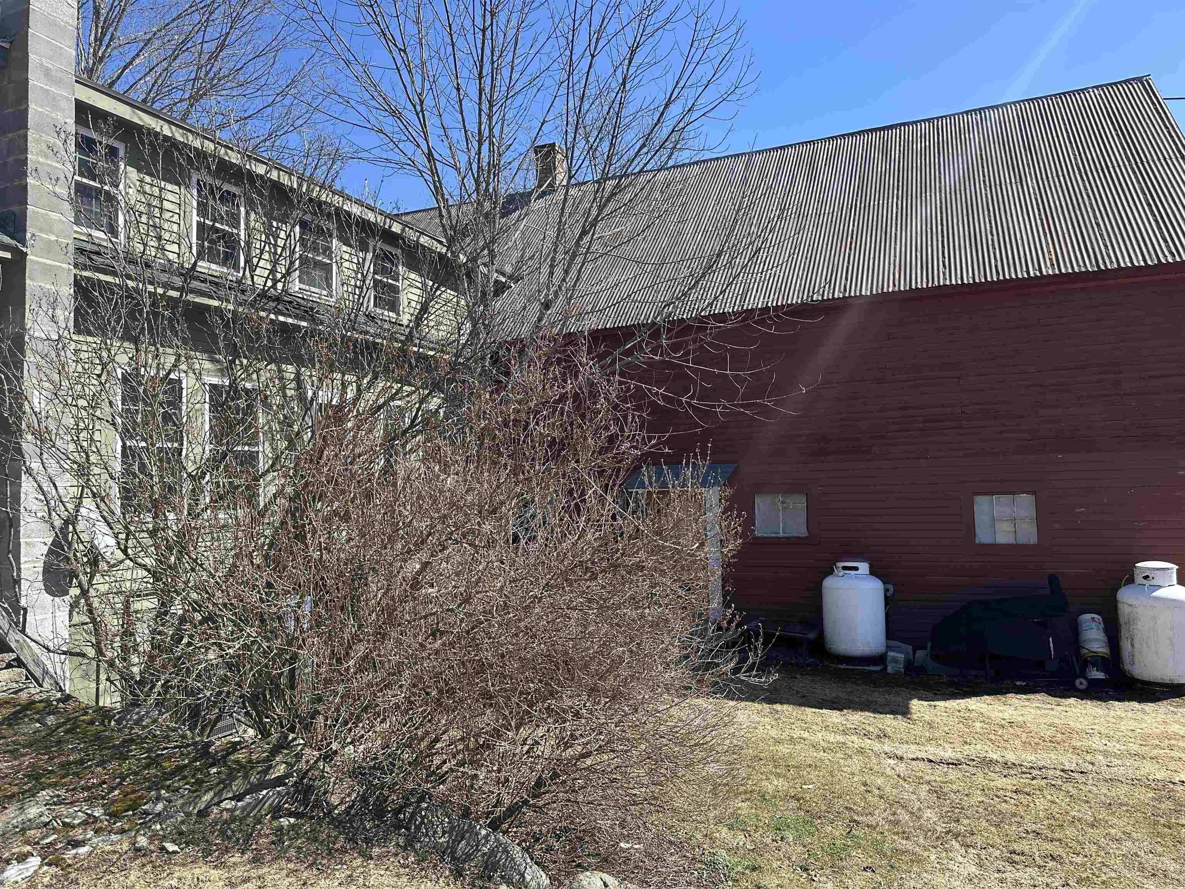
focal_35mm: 24
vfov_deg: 56.8
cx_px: 592
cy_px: 444
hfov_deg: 71.6
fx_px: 822
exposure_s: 1/2155
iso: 80
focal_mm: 6.86
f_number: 1.78
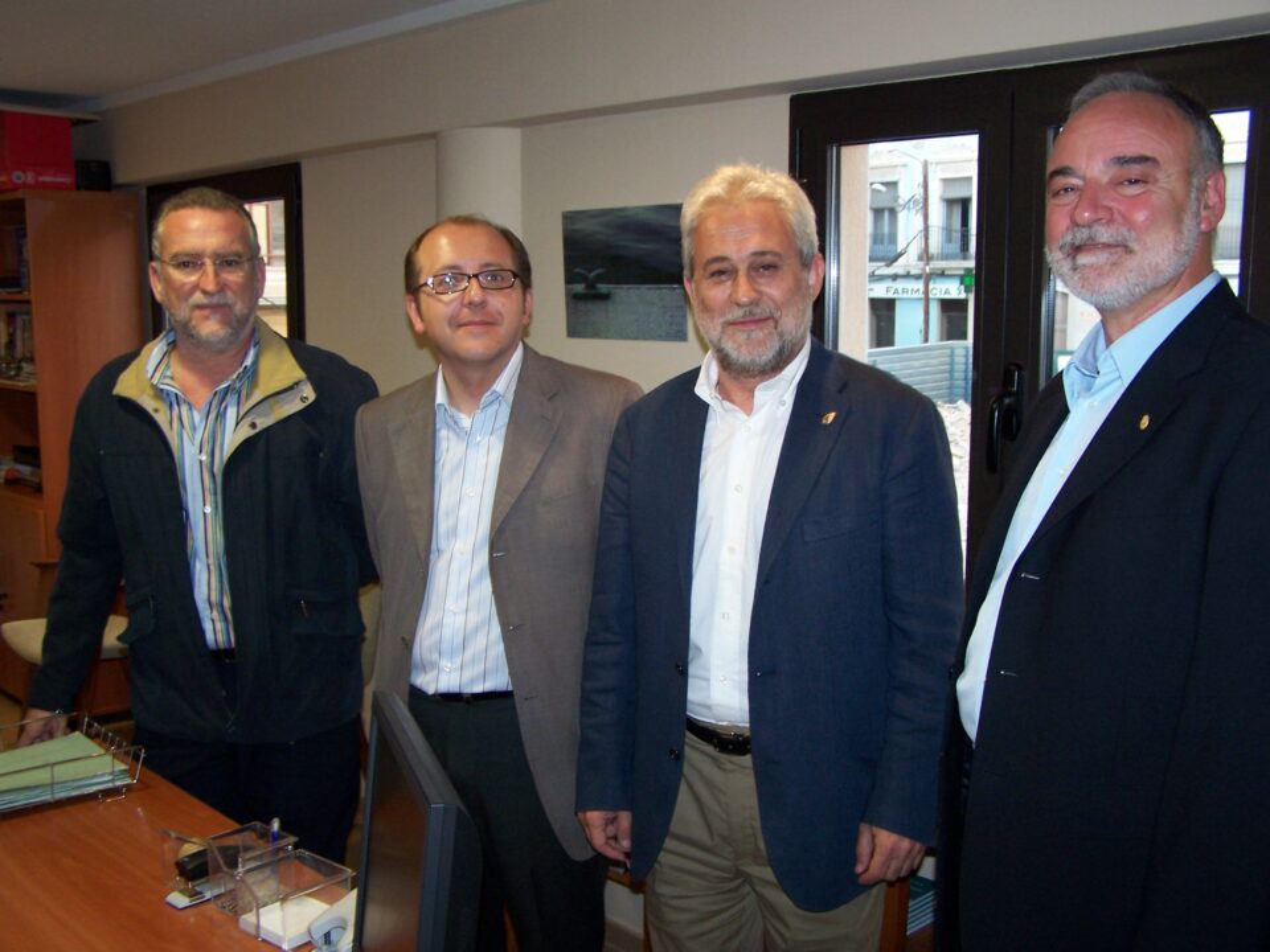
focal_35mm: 38
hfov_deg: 49.0
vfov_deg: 37.7
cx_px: 635
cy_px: 476
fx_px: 1394
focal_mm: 6.3
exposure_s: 1/60
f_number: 2.8
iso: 140
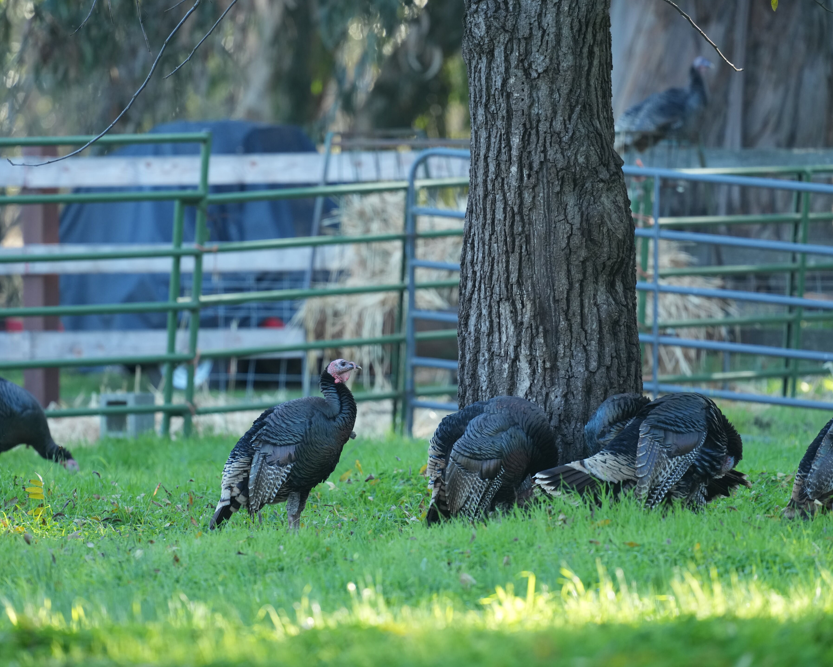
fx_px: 16692
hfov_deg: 2.9
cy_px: 333
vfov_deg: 2.3
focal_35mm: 677
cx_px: 379
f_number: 5.6
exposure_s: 1/200
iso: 1000
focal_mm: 600
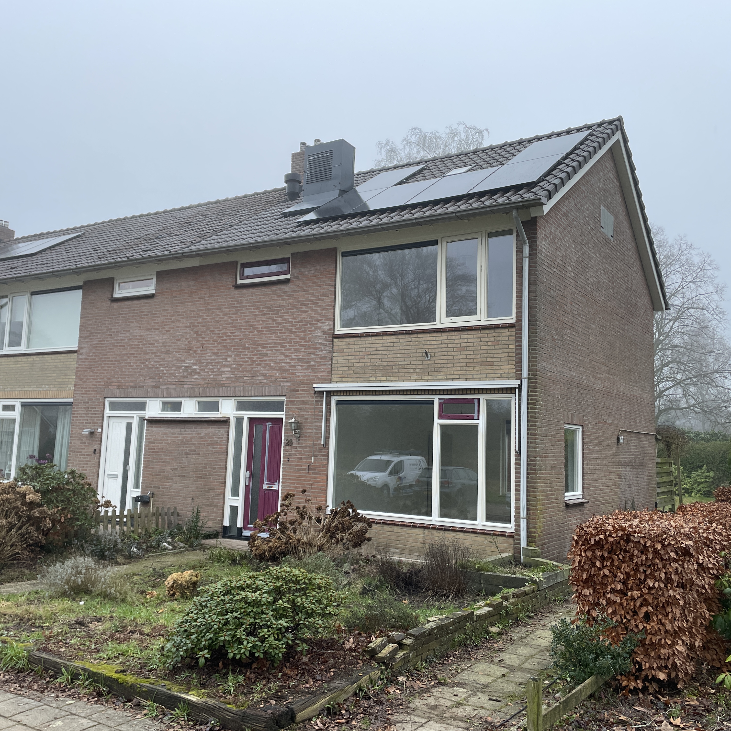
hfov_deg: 52.5
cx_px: 370
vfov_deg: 52.5
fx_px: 741
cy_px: 362
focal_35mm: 31
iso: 64
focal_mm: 4.2
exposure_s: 1/121
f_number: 1.6
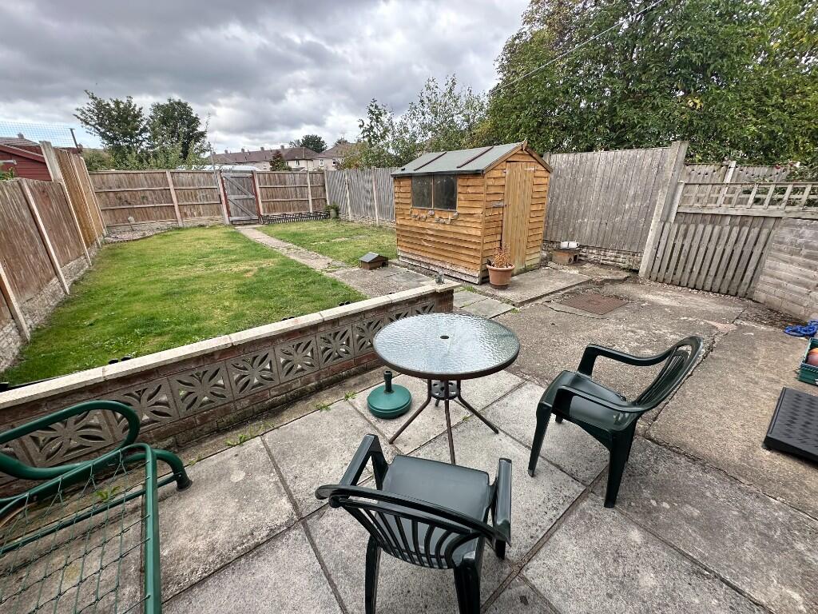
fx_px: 331
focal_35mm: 14
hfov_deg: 102.1
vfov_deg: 85.7
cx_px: 409
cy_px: 307
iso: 40
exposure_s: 1/348
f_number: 2.2
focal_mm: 2.22
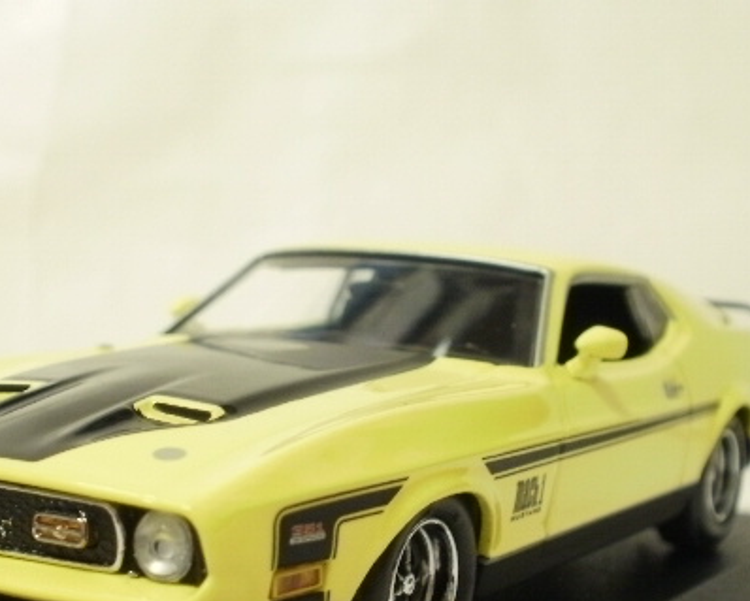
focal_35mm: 69
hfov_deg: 27.4
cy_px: 437
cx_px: 290
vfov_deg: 22.0
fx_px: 1533
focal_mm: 7.7
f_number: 4
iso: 125
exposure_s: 1/8
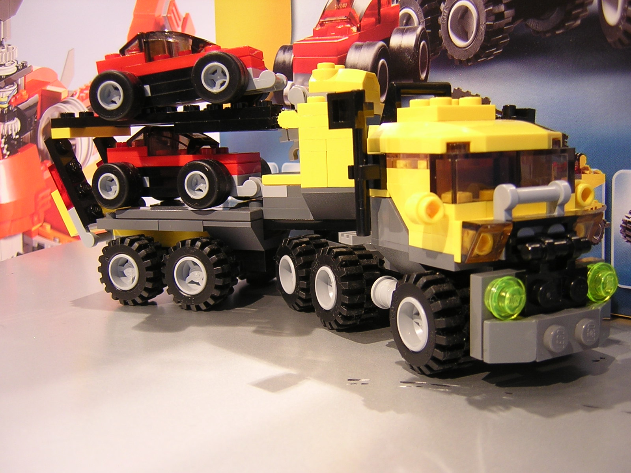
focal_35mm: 36
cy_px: 236
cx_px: 316
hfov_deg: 51.4
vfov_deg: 39.7
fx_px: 656
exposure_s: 1/3.3
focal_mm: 4.7
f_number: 2.6
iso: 126
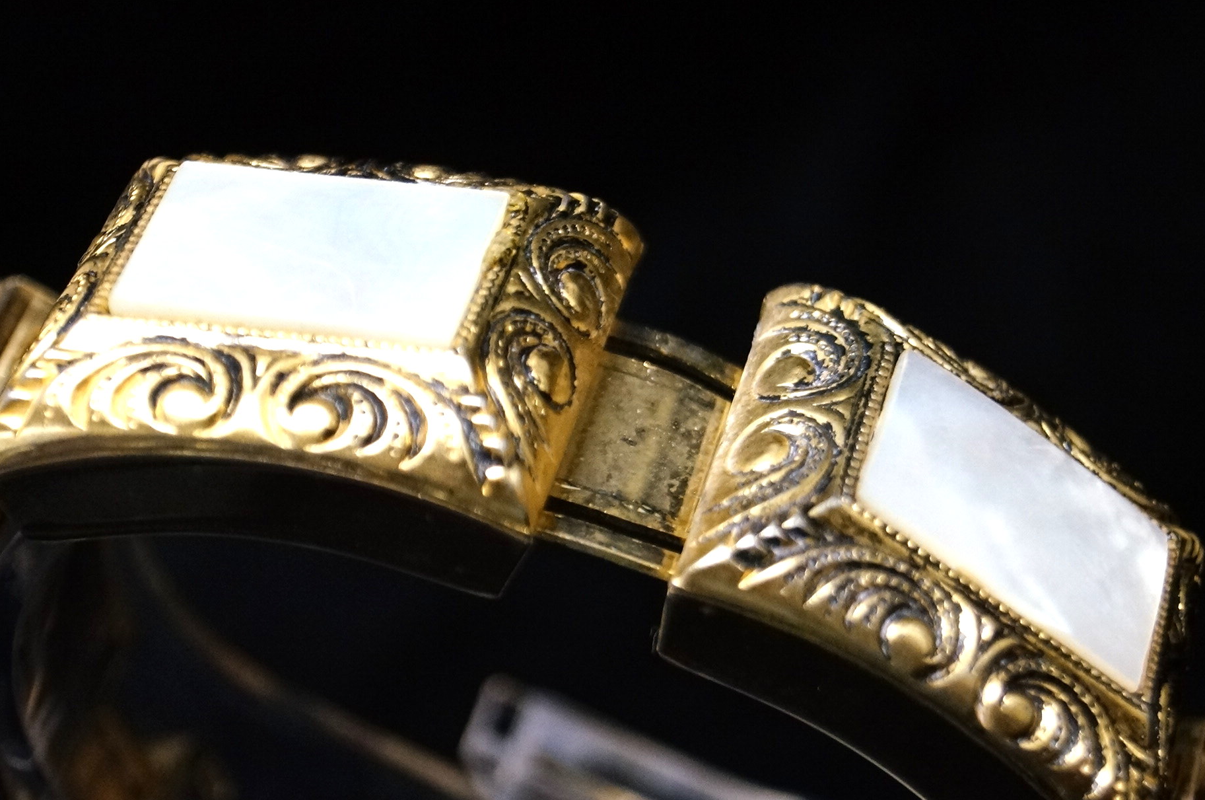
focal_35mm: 111
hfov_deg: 18.5
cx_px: 617
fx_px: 3699
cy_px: 390
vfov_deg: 12.3
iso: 2000
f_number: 5.6
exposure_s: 1/100
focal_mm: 55
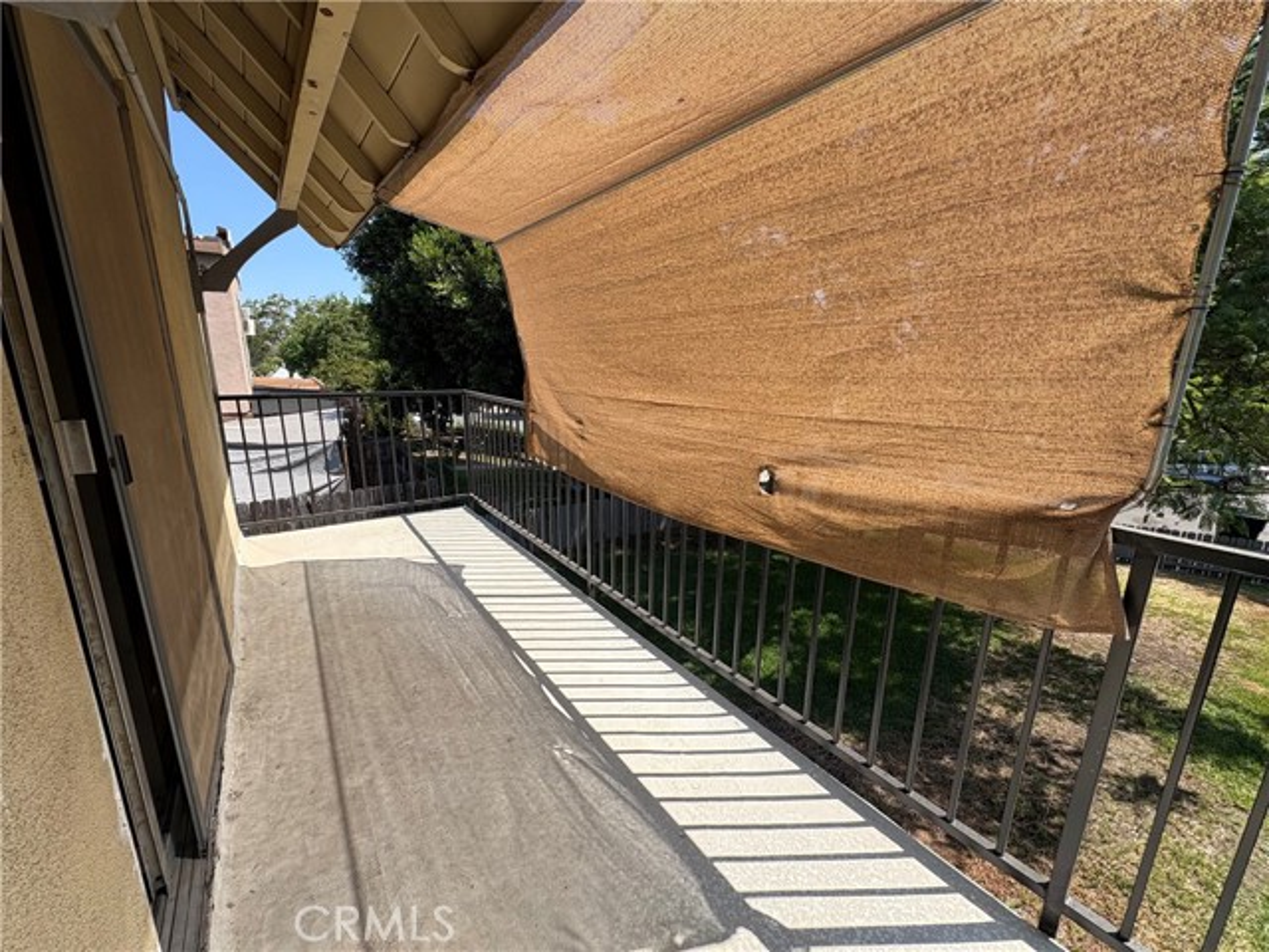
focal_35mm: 14
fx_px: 513
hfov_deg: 102.1
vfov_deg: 85.7
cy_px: 476
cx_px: 634
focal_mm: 2.22
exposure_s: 1/1178
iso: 64
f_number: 2.2
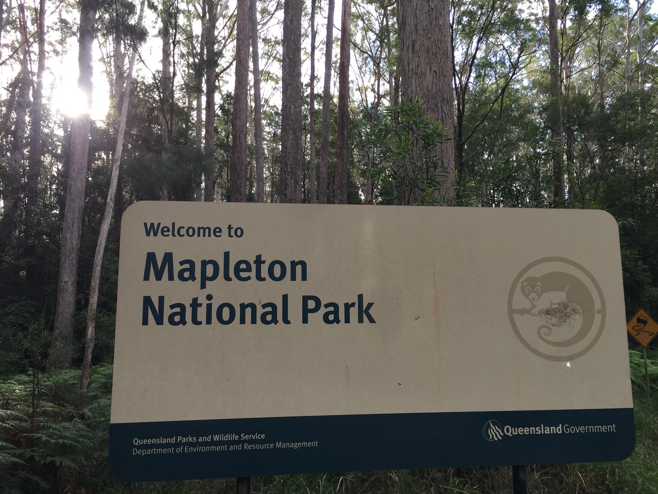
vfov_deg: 48.2
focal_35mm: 29
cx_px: 329
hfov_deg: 61.7
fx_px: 551
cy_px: 247
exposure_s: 1/112
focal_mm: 4.15
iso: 32
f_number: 2.2
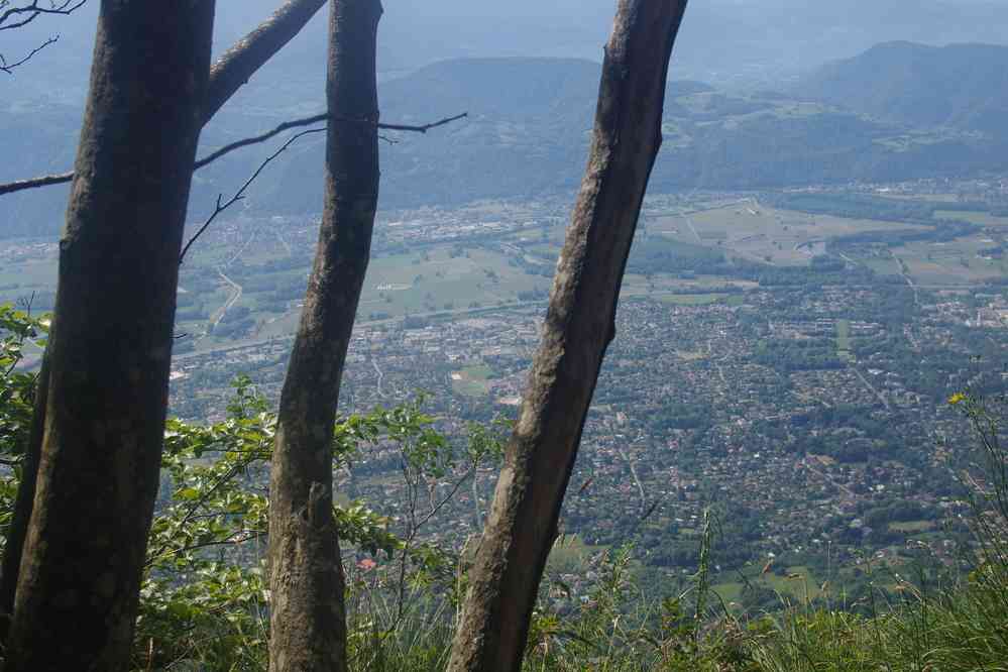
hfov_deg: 49.6
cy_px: 336
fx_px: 1092
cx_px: 504
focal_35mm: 39
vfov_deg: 34.2
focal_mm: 26
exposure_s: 1/100
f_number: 11
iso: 200
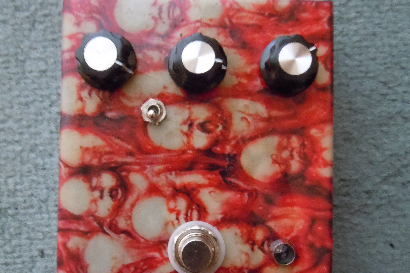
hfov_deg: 42.7
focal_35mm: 46
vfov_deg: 29.2
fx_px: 524
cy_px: 158
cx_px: 205
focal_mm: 5.9
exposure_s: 1/6
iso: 800
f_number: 4
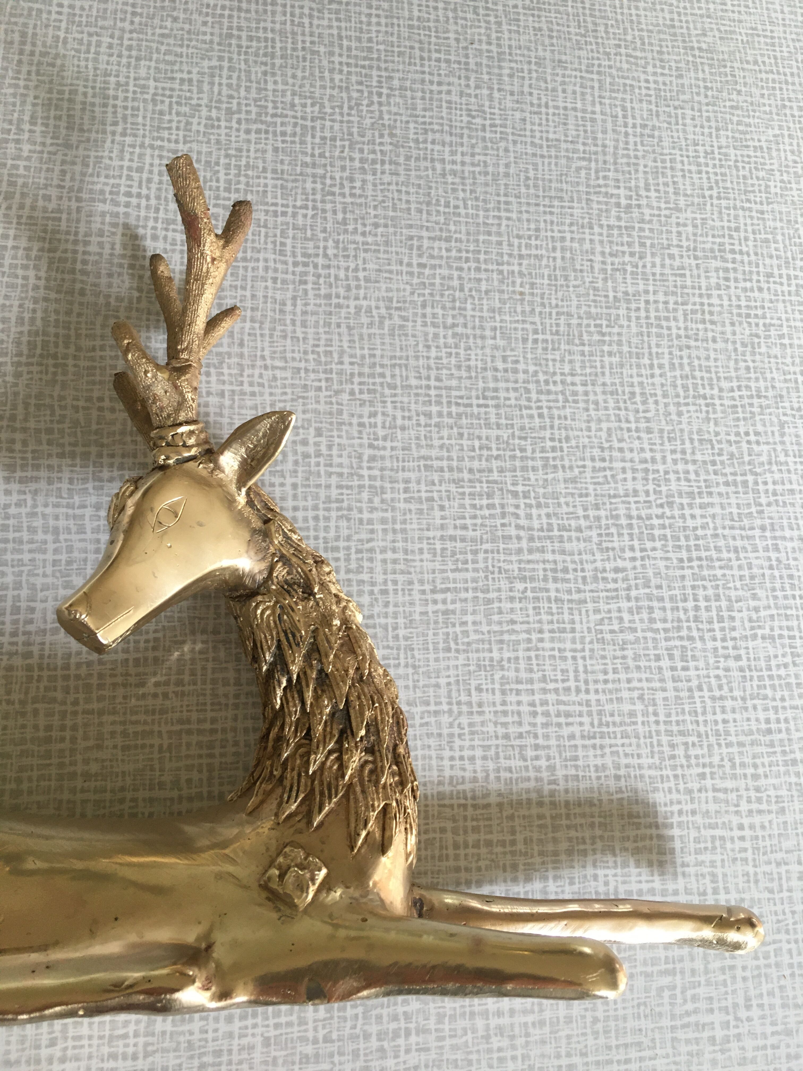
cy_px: 536
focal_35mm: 29
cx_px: 402
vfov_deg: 61.7
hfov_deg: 48.2
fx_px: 897
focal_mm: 4.15
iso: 64
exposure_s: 1/33
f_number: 2.2
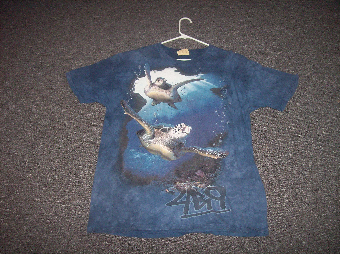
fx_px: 353
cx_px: 170
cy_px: 127
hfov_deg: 51.4
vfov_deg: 39.6
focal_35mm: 36
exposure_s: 1/64
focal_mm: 6
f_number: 2.7
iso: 140
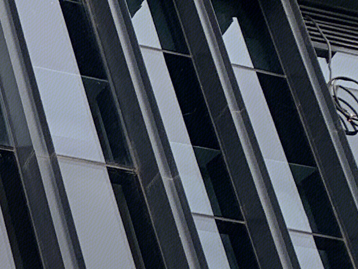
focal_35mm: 151
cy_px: 445
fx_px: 1562
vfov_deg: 9.5
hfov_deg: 11.4
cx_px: -433
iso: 25
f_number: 1.8
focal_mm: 4.25
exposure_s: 1/597
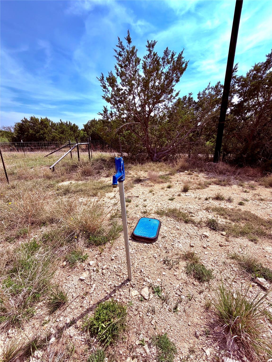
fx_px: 147
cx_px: 136
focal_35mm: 14
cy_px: 181
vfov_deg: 102.1
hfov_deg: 85.7
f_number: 2.2
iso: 20
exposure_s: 1/1033
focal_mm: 2.22
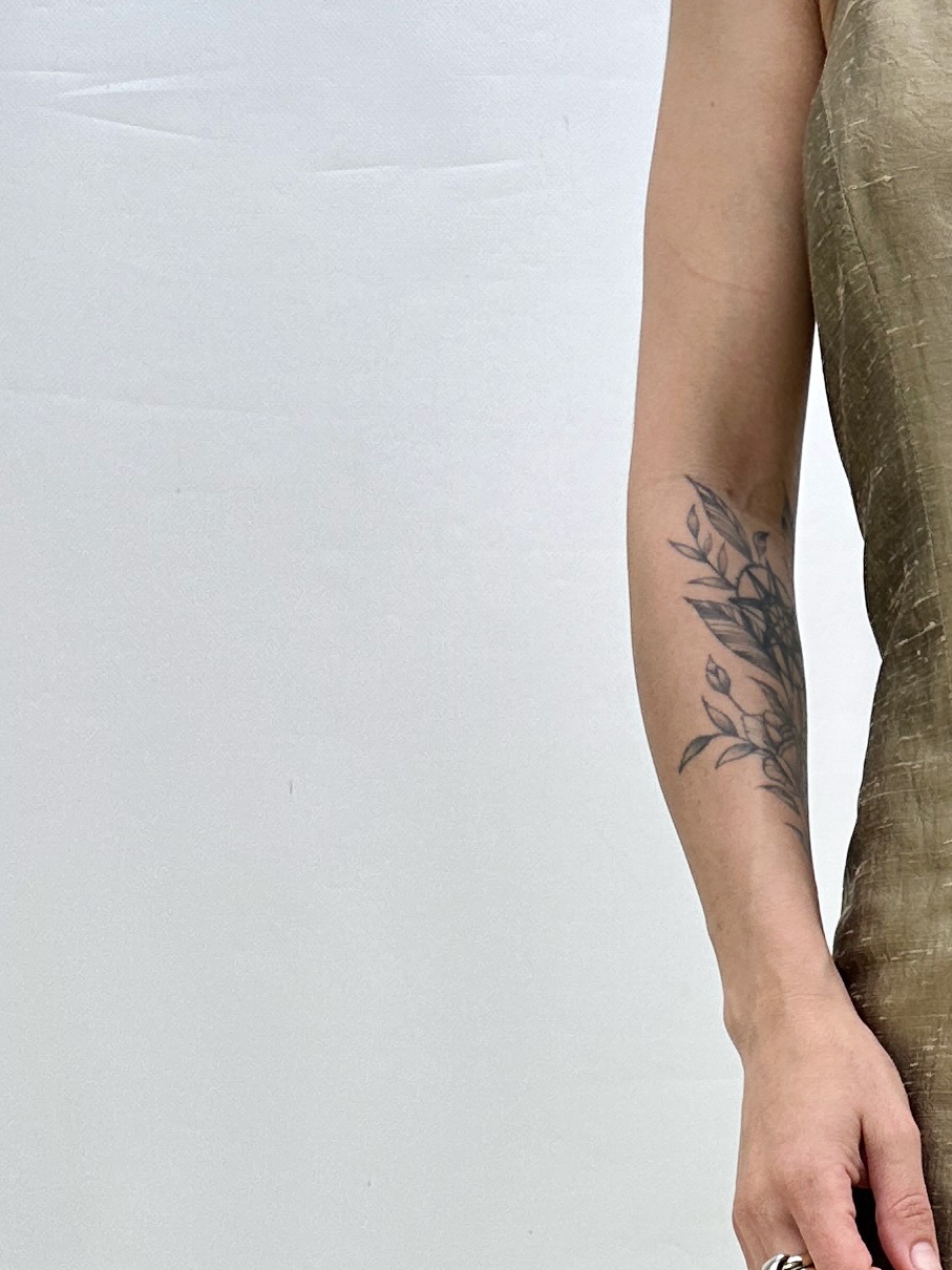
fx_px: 2935
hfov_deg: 17.4
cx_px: 1212
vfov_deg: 22.2
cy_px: 1600
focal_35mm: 80
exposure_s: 1/943
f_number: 1.78
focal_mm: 6.86
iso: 80
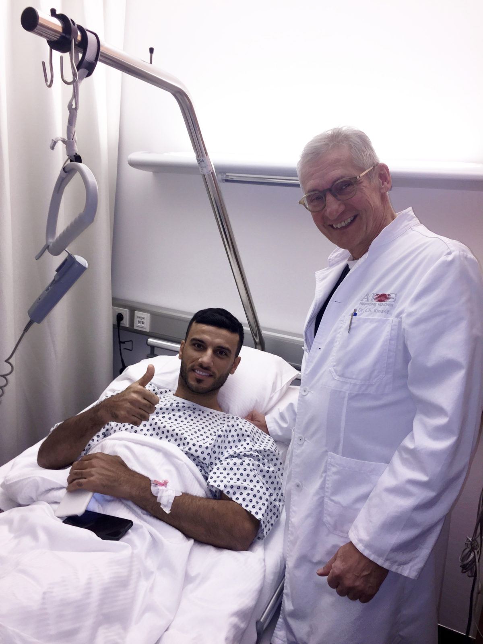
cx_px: 242
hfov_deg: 48.2
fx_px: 540
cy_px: 322
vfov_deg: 61.7
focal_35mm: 29
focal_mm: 4.15
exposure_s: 1/39
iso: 32
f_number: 2.2
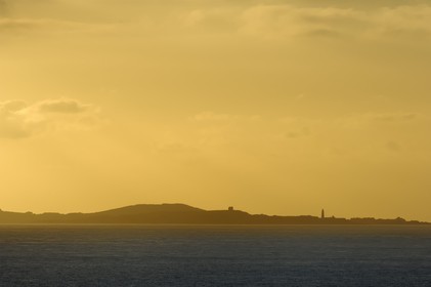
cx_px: 216
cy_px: 144
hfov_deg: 4.6
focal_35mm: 450
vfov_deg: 3.1
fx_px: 5383
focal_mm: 300
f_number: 10
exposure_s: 1/250
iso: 100
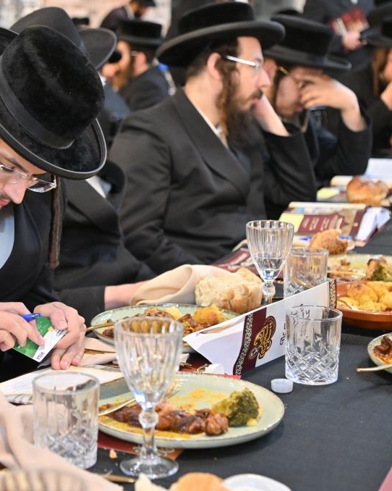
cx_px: 38
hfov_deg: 19.3
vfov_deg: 24.4
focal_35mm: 78
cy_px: 246
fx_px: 1132
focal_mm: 55
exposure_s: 1/160
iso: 640
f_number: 4
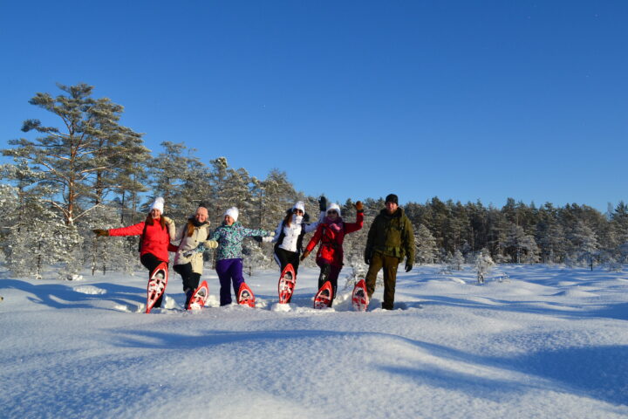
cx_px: 314
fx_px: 523
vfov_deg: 43.6
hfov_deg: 61.9
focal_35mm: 30
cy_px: 210
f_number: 11
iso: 400
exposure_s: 1/500
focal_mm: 20
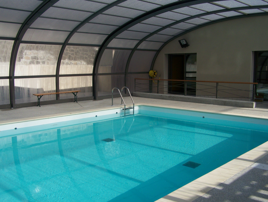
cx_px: 134
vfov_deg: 37.8
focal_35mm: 38
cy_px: 101
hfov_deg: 48.9
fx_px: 294
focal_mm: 6.3
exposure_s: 1/1000
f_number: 4
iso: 80
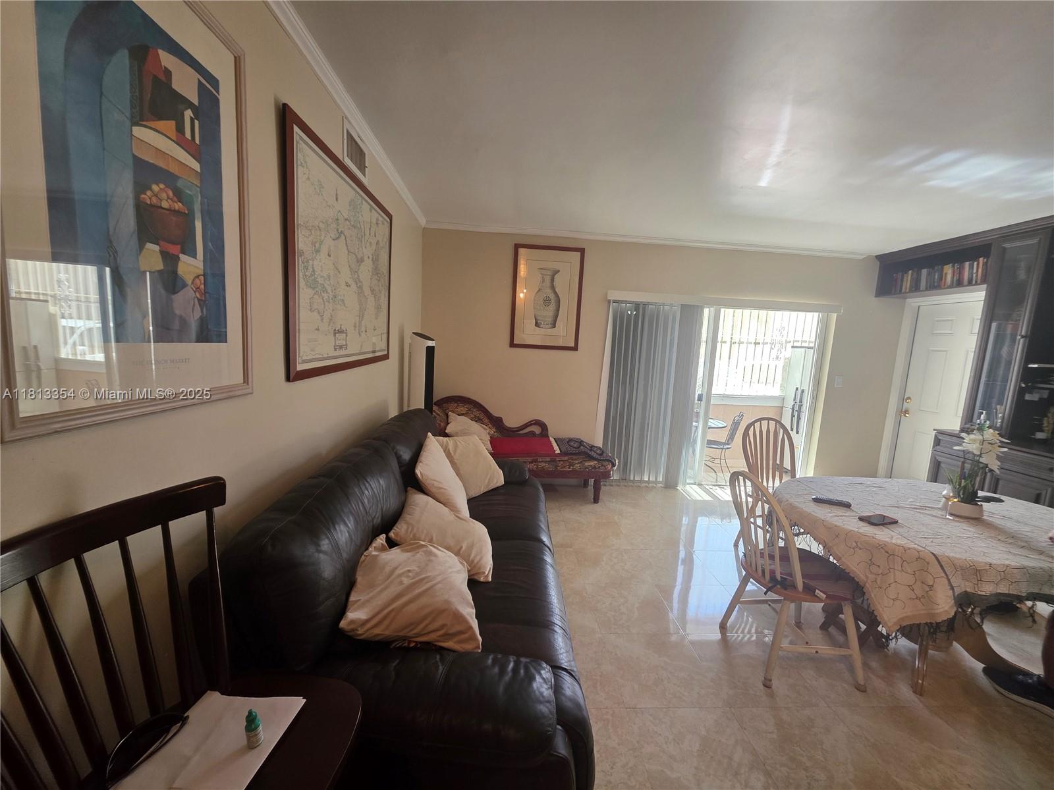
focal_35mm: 13
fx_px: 396
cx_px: 527
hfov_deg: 106.2
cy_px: 395
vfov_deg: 89.9
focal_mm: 2.2
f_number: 1.9
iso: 125
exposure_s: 1/120
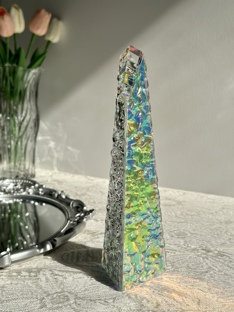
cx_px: 117
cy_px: 156
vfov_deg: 39.7
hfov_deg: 30.3
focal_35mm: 48
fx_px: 433
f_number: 1.78
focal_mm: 6.86
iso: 64
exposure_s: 1/3876
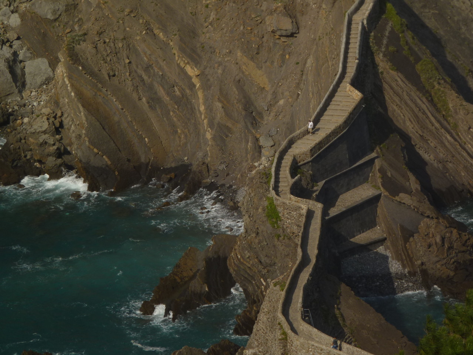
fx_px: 3320
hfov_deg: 8.1
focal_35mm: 243
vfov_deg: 6.1
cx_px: 236
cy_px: 178
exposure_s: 1/500
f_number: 6.3
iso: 80
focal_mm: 43.3
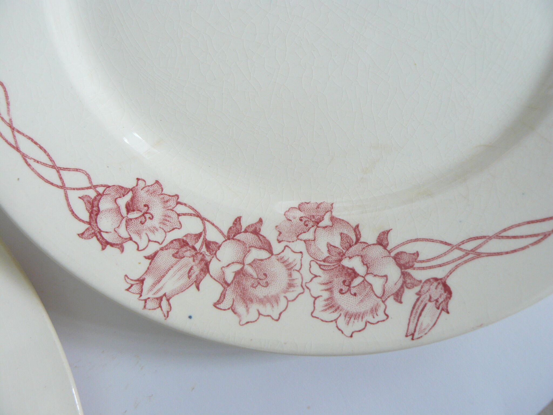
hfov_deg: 51.4
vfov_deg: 39.7
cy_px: 208
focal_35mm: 36
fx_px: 575
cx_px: 276
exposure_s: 1/30
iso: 160
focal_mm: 6
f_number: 2.8
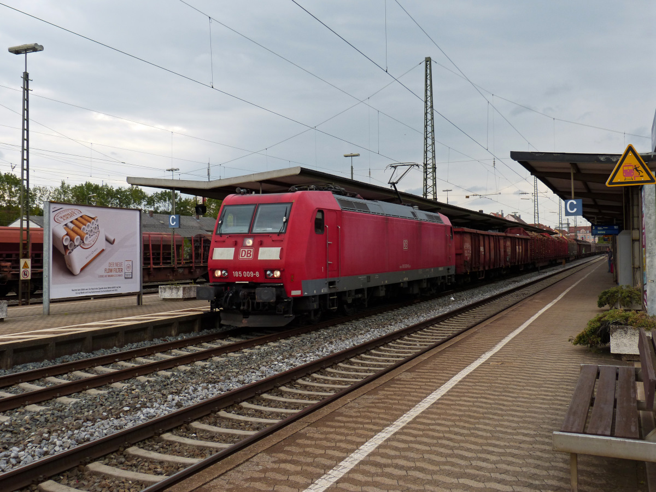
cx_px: 328
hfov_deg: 56.8
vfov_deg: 44.1
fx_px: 606
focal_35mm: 32
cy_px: 246
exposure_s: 1/320
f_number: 4
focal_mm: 5.7
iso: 100
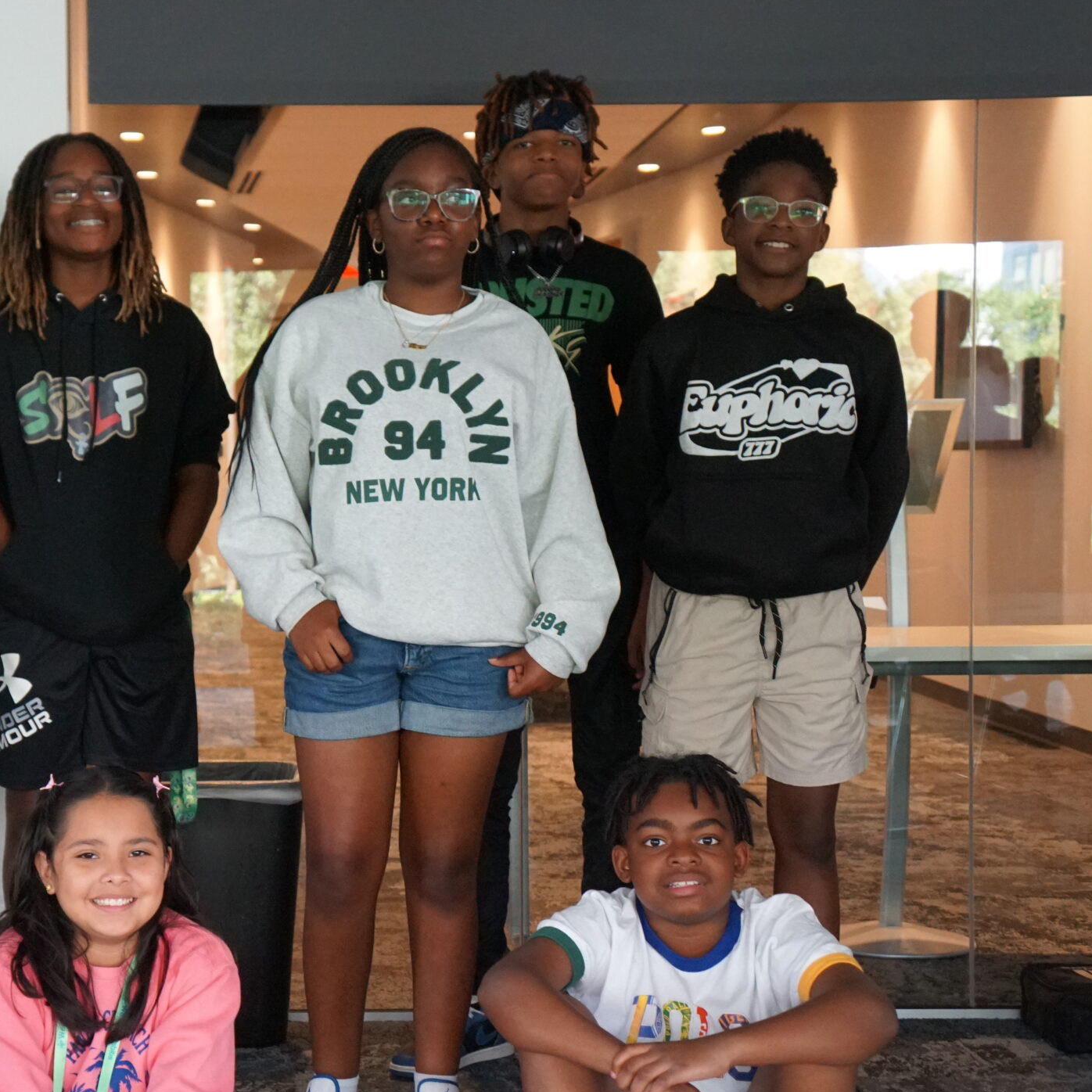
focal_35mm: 68
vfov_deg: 25.4
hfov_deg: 24.9
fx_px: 2419
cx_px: 174
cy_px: 574
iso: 4000
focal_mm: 29
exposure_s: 1/160
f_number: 4
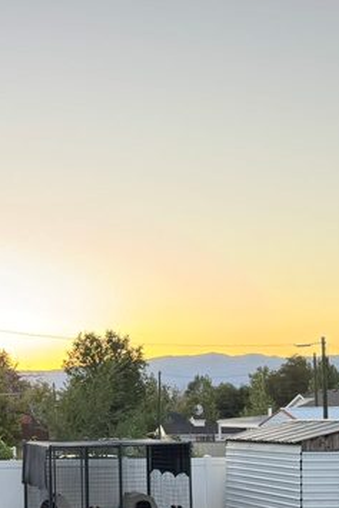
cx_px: -74
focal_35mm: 72
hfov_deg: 18.0
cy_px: 435
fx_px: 1016
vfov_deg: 27.3
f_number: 1.78
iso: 200
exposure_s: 1/120
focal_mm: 6.76
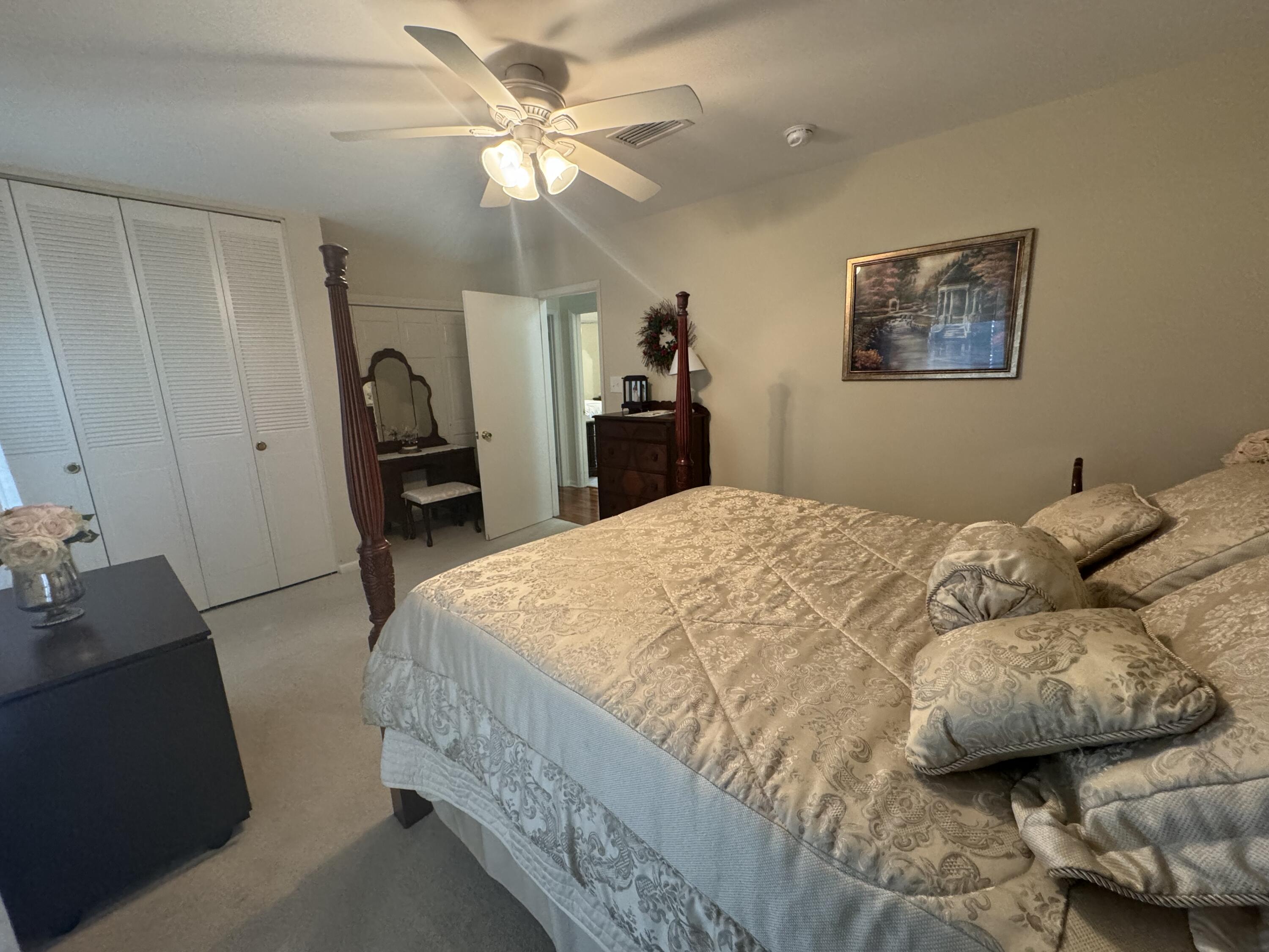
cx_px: 634
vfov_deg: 85.7
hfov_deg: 102.1
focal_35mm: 14
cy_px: 476
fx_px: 513
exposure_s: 1/60
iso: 500
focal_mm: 2.22
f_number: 2.2
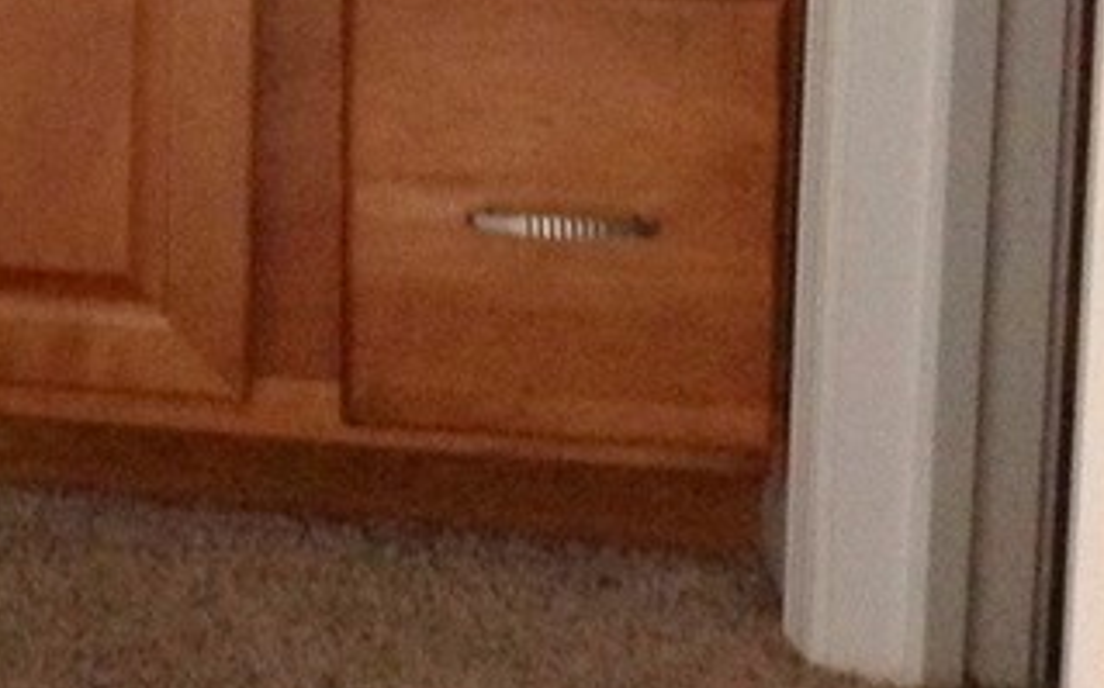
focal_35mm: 119
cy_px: -322
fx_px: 3579
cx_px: -538
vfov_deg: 10.6
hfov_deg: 16.1
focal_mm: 4.28
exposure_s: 1/15
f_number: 2.4
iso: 320
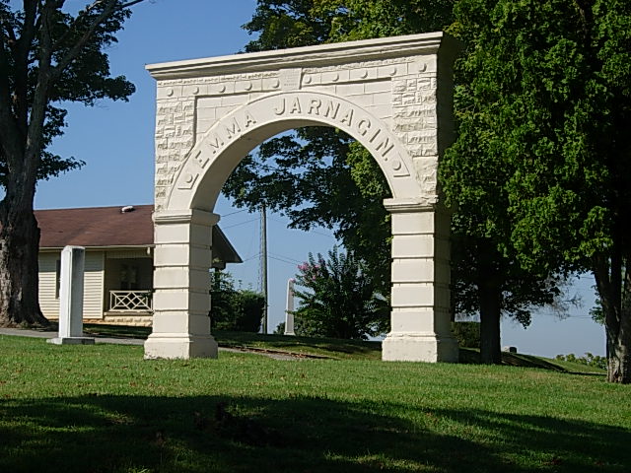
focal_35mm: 82
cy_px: 236
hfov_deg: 23.8
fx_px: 1495
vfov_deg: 18.0
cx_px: 316
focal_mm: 17
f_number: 6.8
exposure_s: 1/497
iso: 79
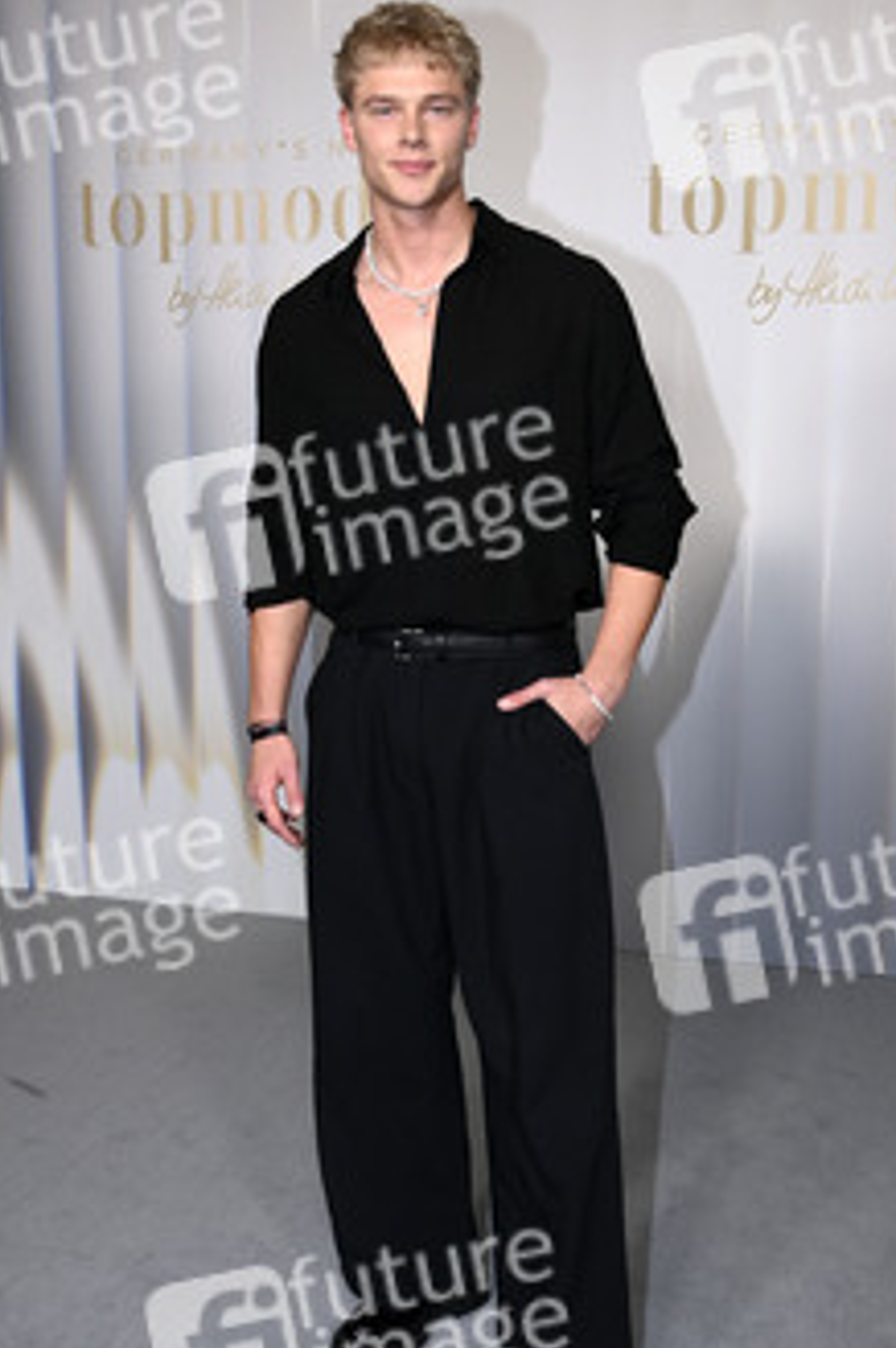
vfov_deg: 49.6
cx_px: 477
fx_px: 1459
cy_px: 711
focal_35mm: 39
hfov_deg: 34.1
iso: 1000
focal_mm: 32
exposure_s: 1/250
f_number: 5.6
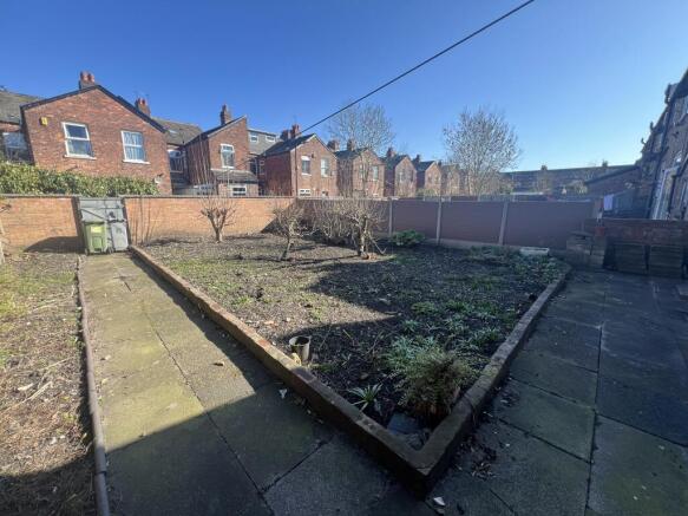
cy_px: 258
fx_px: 258
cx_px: 344
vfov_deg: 89.9
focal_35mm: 13
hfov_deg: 106.2
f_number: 1.8
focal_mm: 1.57
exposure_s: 1/352
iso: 32
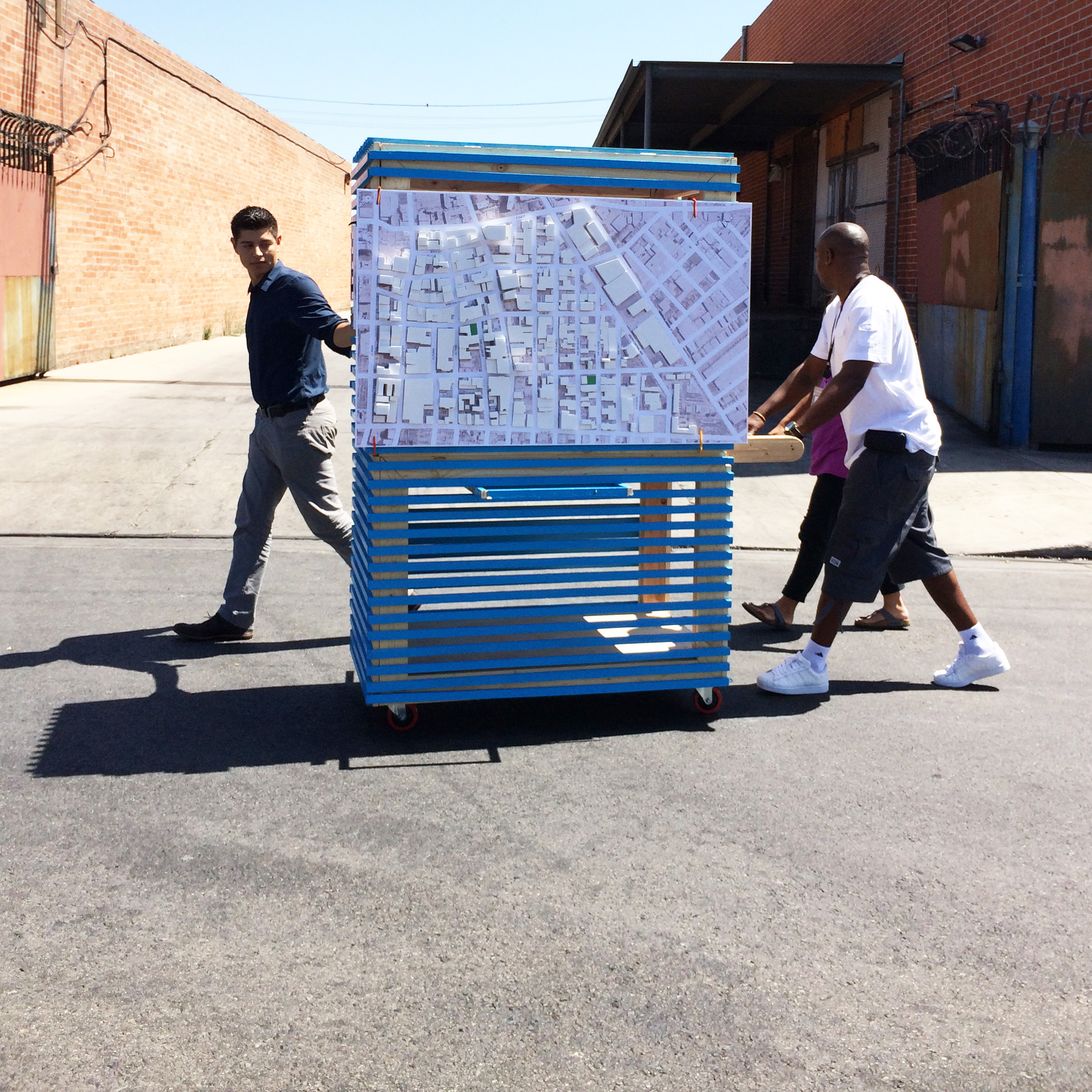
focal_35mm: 36
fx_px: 1285
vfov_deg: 45.3
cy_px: 352
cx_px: 544
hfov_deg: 46.0
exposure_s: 1/1709
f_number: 2.2
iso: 40
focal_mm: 4.12
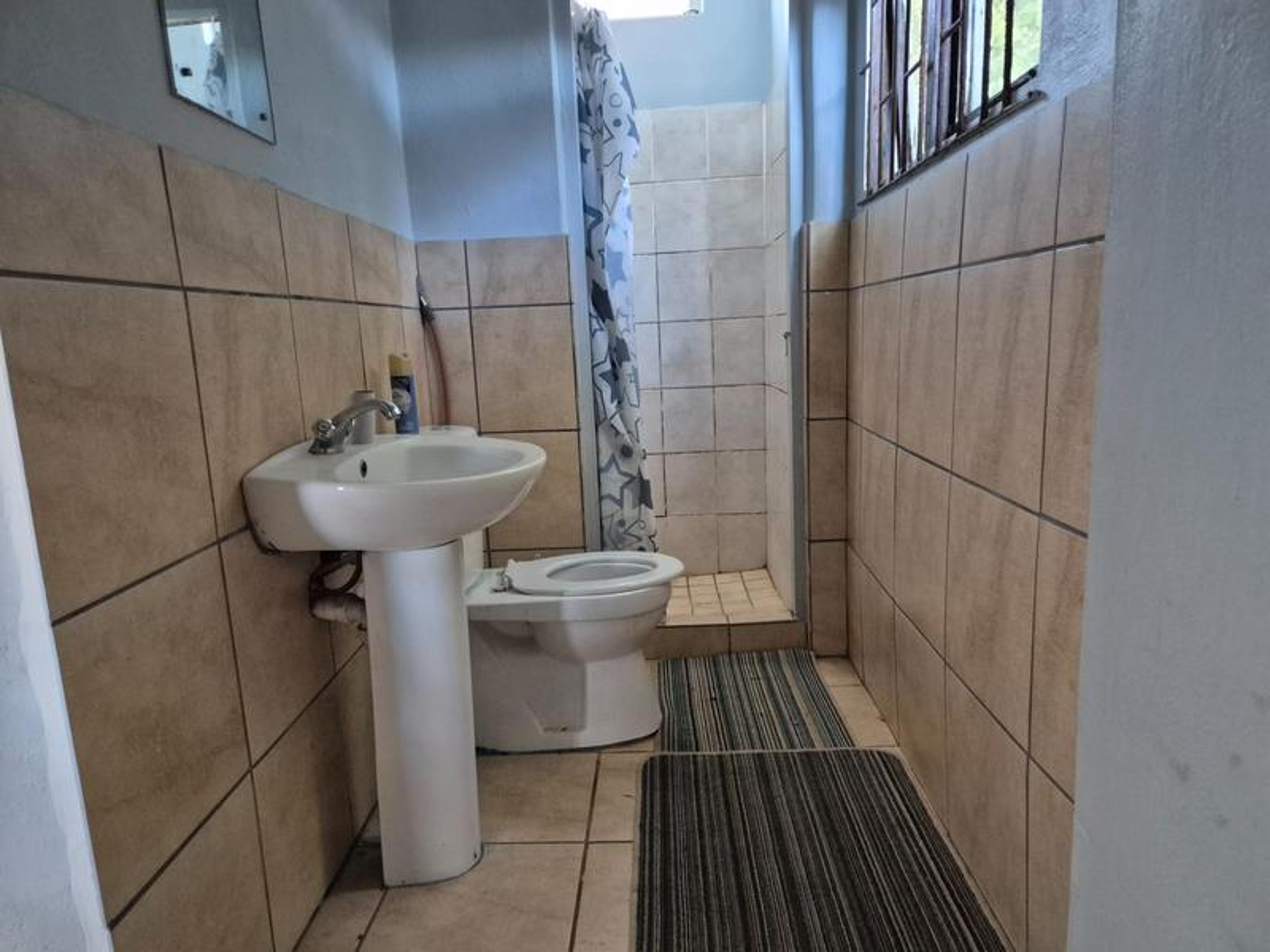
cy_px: 476
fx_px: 844
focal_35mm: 23
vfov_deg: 58.9
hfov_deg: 73.9
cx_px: 635
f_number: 1.8
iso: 1600
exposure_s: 1/100
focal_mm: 5.4
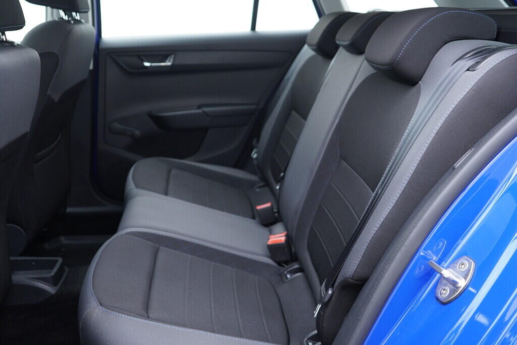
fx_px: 517
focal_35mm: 36
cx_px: 258
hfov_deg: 53.1
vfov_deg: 36.9
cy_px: 172
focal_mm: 24
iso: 400
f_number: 2.8
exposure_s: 1/40
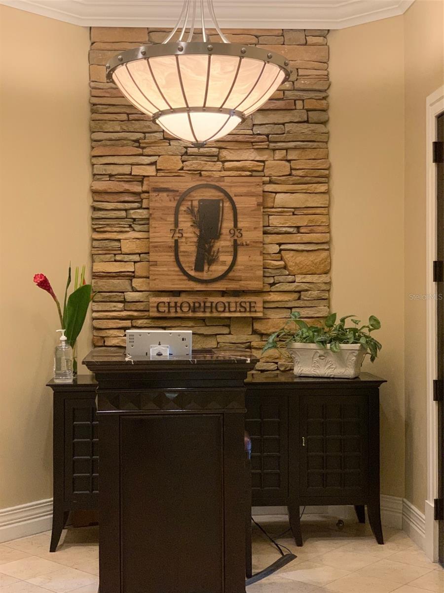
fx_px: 889
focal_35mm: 52
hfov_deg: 28.0
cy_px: 296
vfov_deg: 36.8
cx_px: 222
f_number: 2.4
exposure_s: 1/40
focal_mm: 6
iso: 400
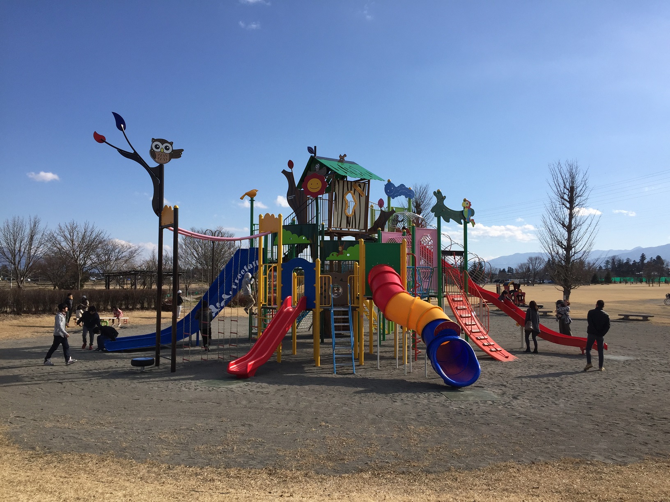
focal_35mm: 29
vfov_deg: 48.2
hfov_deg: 61.7
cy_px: 251
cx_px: 335
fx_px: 561
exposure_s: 1/2326
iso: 32
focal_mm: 4.15
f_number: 2.2
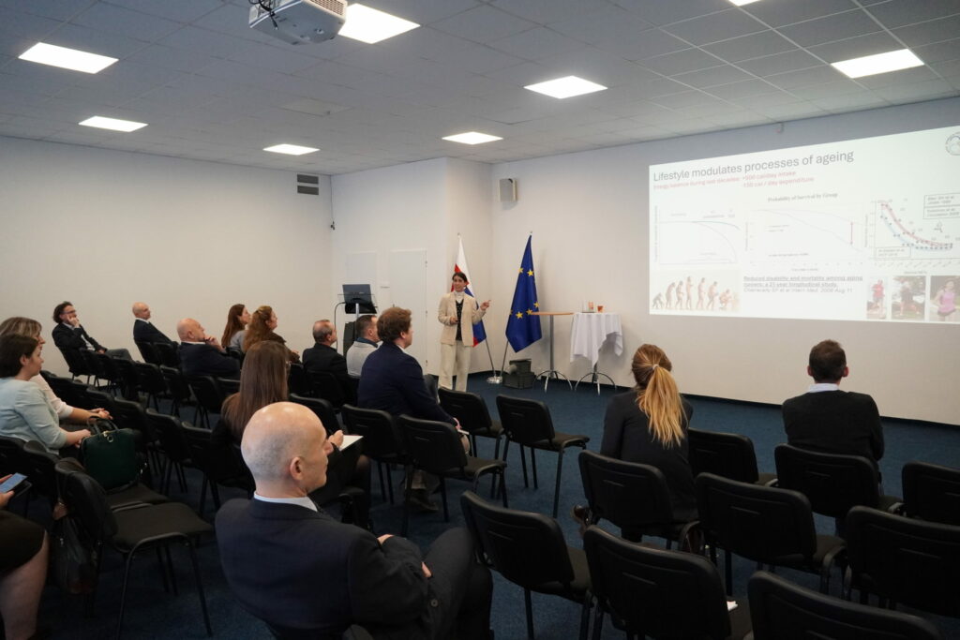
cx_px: 480
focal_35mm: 27
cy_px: 320
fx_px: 720
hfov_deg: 67.4
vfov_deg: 47.9
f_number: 3.5
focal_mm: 18
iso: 3200
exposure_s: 1/160
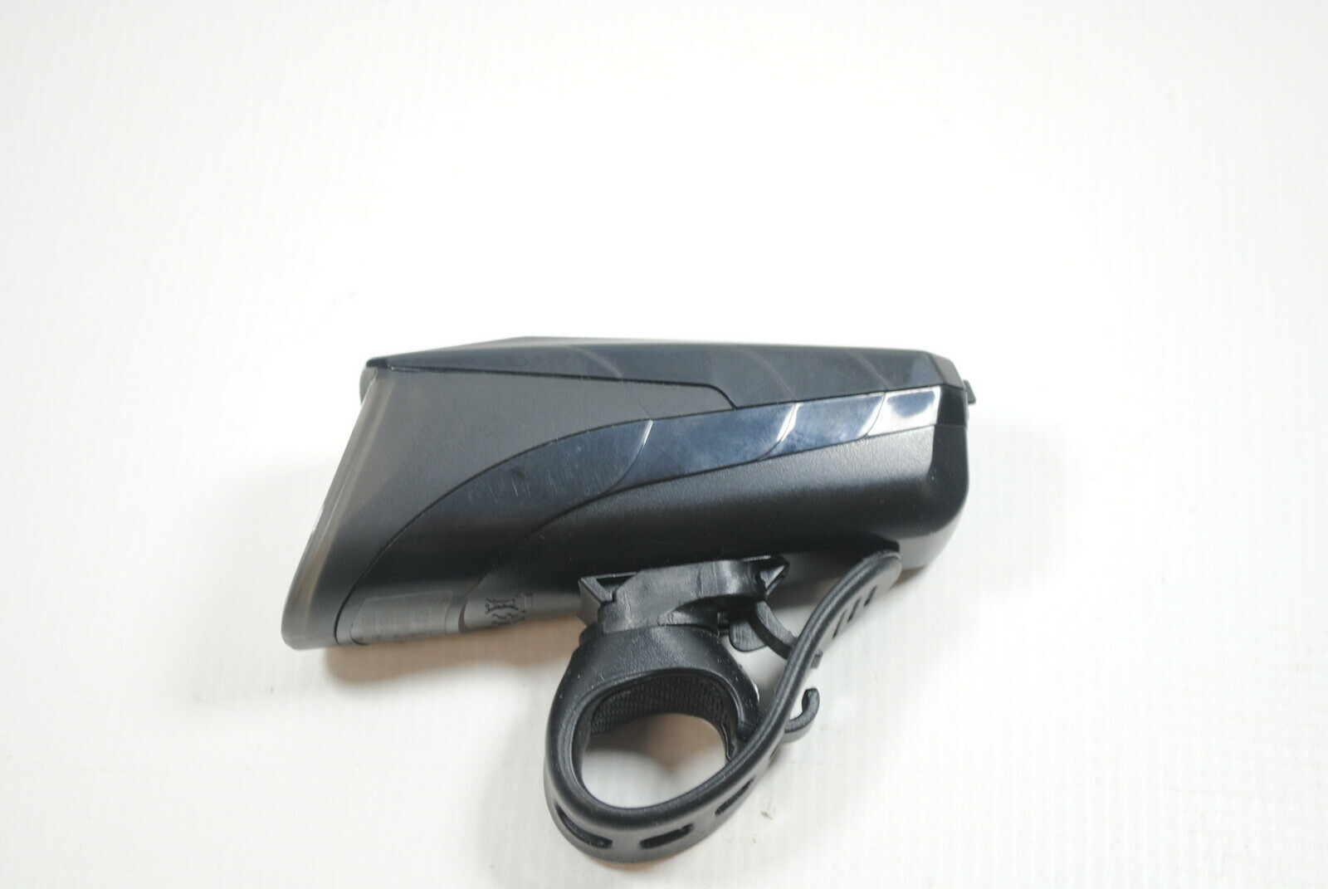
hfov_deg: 28.0
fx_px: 2659
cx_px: 664
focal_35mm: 72
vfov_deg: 19.0
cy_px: 444
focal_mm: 48
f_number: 5.6
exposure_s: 1/30
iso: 200
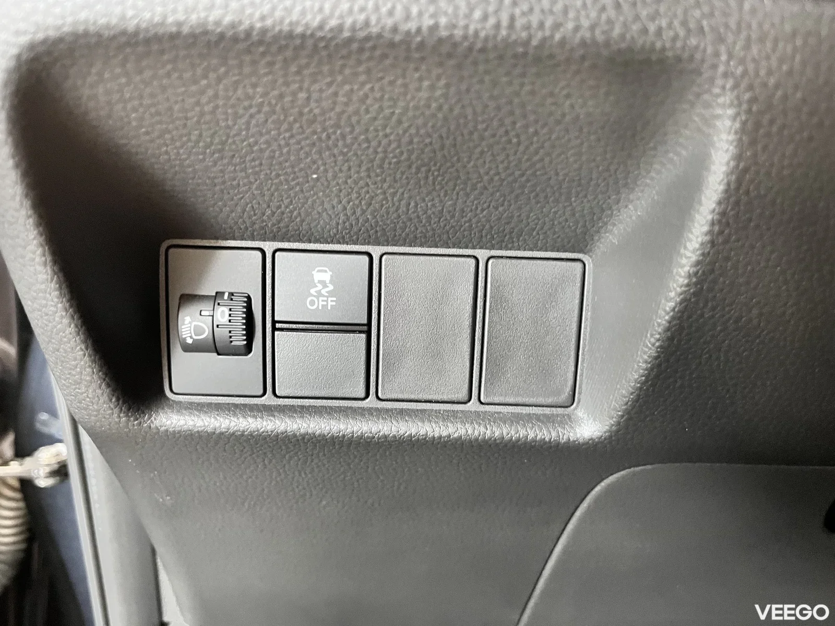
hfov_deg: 67.3
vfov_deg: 53.1
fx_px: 627
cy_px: 313
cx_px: 418
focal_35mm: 26
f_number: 1.6
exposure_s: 1/25
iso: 500
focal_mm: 5.1
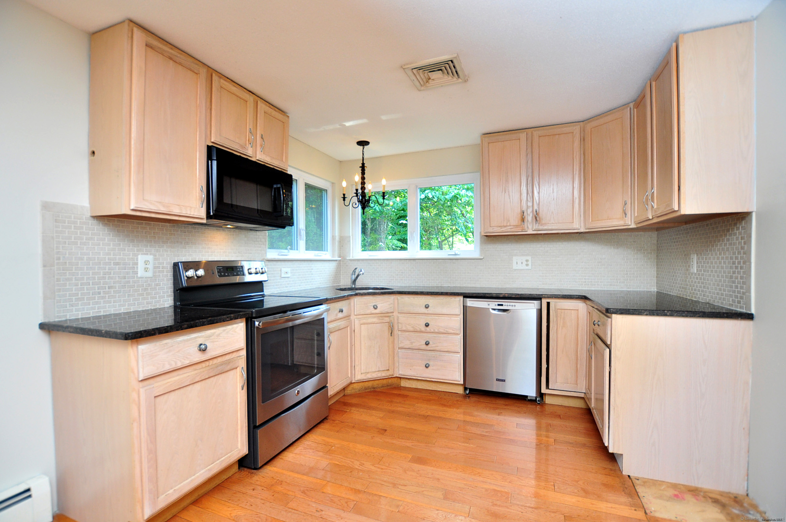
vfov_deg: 77.2
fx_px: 327
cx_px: 393
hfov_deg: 100.5
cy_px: 261
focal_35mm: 15
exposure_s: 1/160
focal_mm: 10
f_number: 3.5
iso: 400
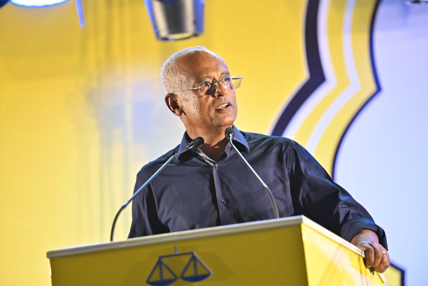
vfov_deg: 6.9
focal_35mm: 200
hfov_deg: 10.3
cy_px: 143
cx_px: 214
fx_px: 2378
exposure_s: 1/200
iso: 2000
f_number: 2.8
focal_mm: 200
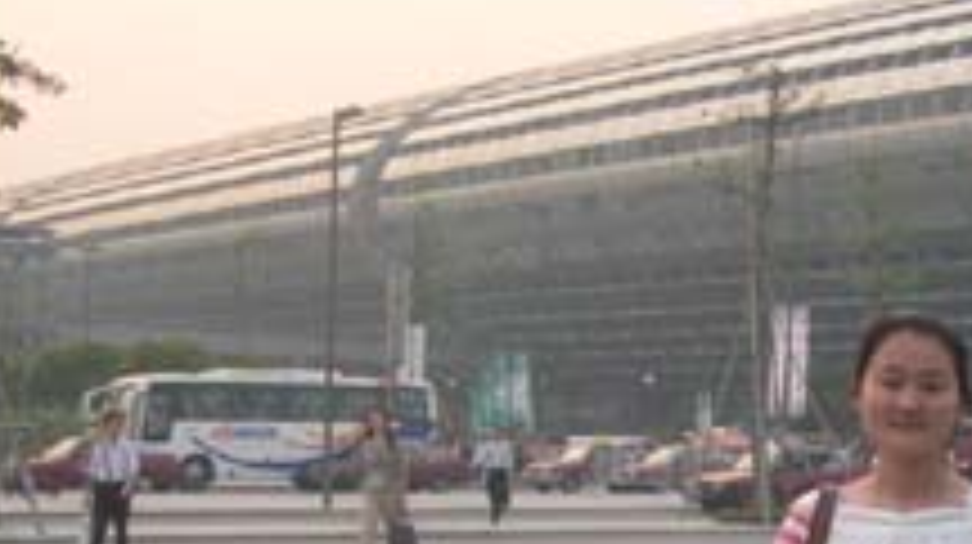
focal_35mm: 105
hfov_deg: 20.3
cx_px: 702
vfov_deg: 11.3
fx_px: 2704
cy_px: 598
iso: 100
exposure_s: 1/77
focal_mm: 11.1
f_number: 3.2
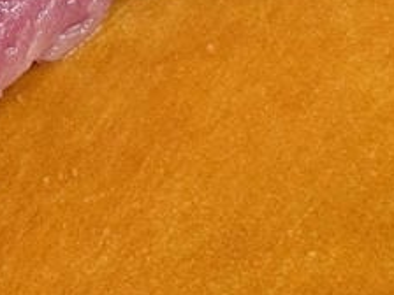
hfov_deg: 7.6
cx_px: -62
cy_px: -216
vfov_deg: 5.7
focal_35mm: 257
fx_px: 2925
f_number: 1.78
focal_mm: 6.86
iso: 250
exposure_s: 1/60
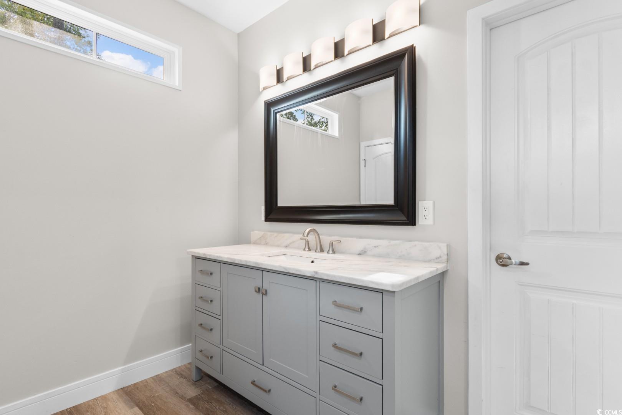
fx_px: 294
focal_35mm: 17
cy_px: 208
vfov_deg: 70.4
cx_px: 311
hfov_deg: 93.3
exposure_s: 1.6
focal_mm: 11.5
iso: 100
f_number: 4.8
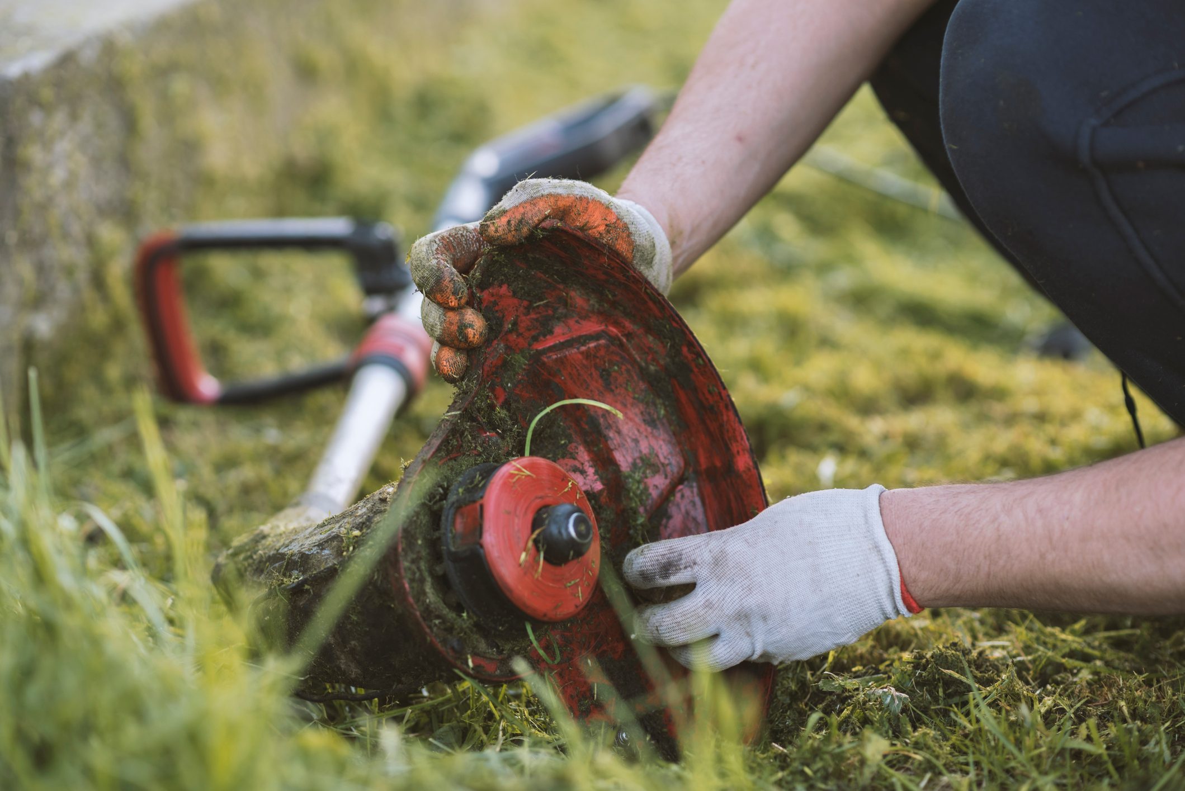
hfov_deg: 23.9
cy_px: 396
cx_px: 592
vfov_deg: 16.1
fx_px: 2799
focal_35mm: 85
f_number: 2.2
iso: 200
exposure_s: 1/200
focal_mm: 85
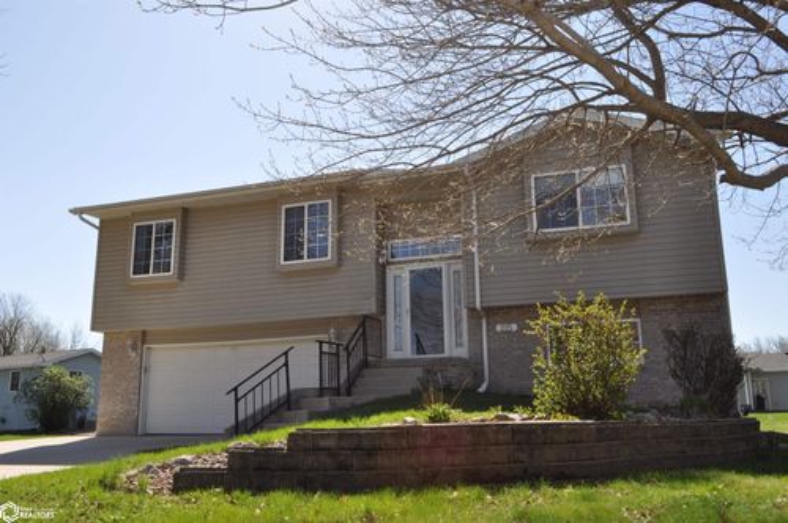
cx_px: 394
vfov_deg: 39.9
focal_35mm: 33
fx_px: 721
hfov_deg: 57.3
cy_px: 262
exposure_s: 1/200
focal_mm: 22
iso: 200
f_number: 11
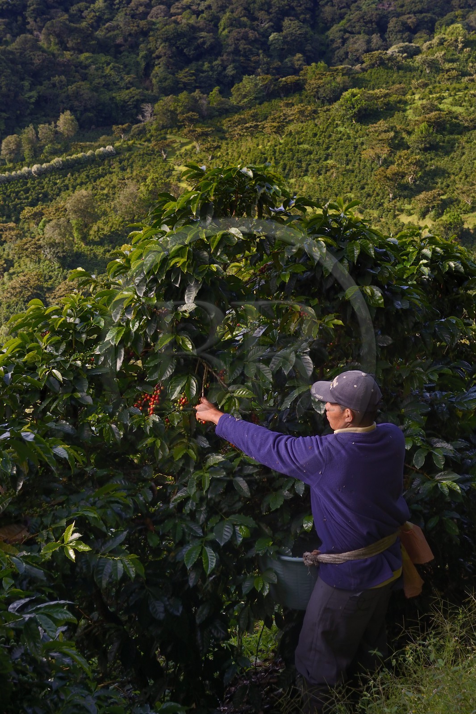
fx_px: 952
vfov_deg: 41.1
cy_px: 357
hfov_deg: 28.1
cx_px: 238
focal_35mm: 48
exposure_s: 1/125
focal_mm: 48
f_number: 10
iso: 800
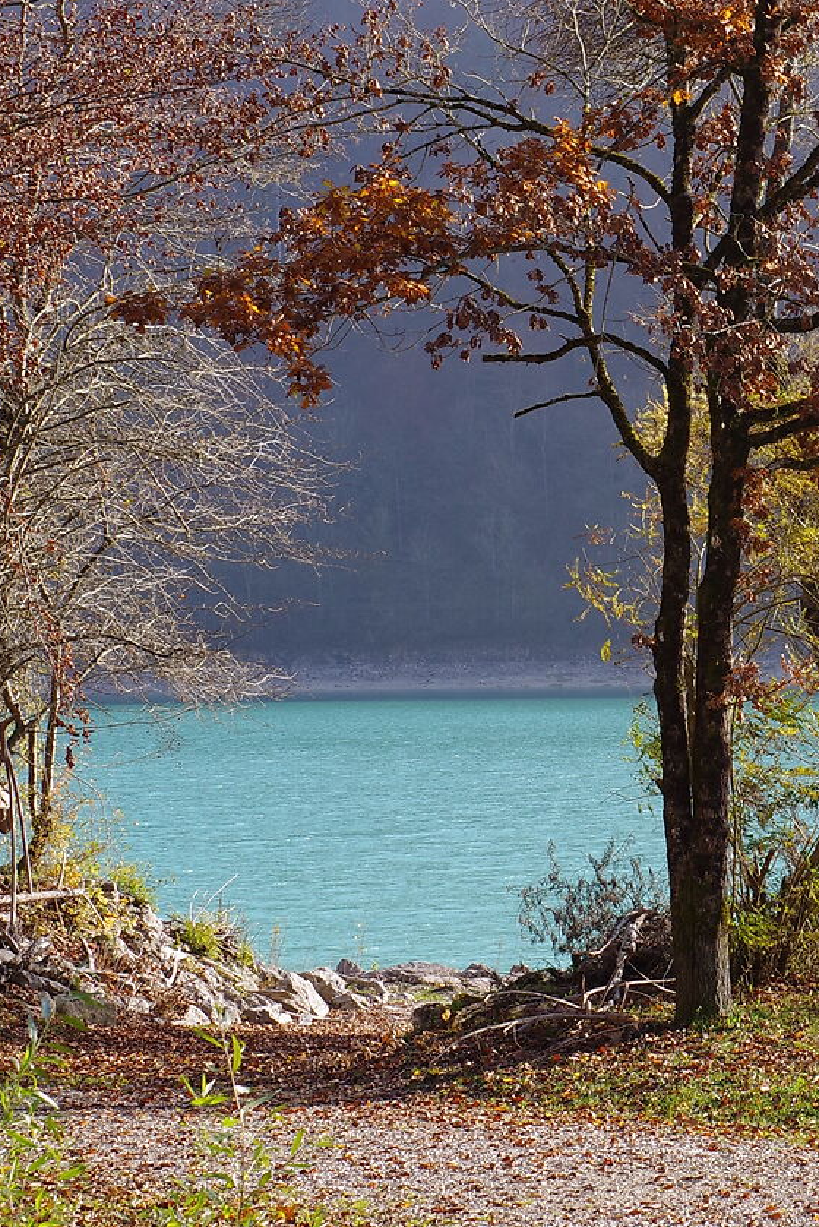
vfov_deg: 14.3
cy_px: 443
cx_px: 968
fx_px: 4875
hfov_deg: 9.5
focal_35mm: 143
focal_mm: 50
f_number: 9
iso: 100
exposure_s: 1/60
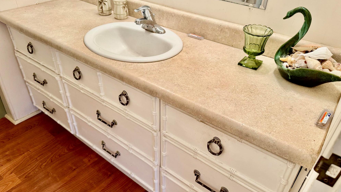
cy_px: 89
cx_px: 170
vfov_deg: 42.9
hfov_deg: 69.9
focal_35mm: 27
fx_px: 244
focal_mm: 6.76
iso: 200
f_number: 1.78
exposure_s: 1/60
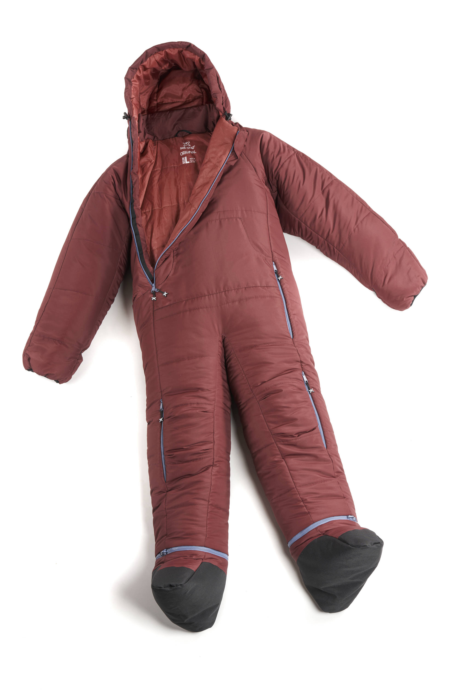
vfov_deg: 23.9
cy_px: 345
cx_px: 230
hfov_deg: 16.1
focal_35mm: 85
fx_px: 1629
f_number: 10
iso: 64
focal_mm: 85
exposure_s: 1/160
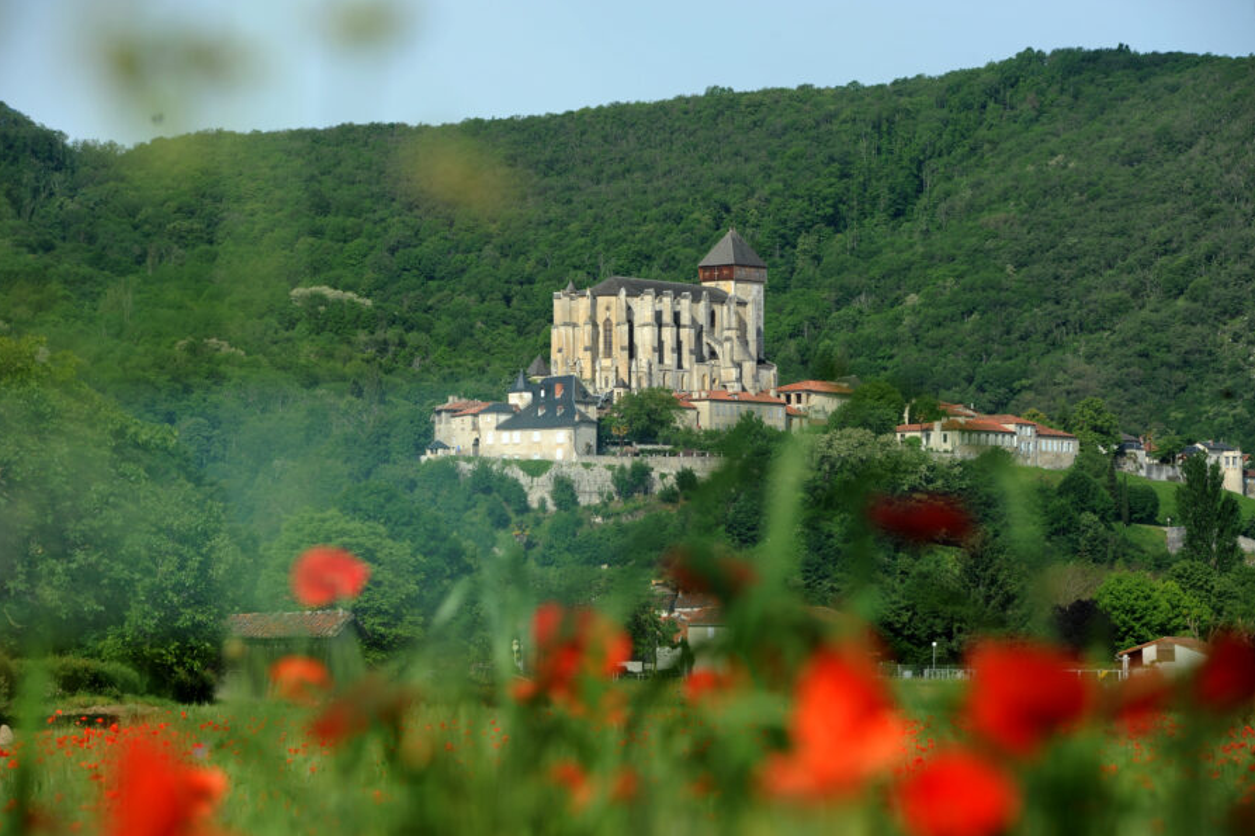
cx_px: 627
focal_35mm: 141
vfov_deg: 9.7
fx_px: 4914
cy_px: 417
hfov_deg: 14.6
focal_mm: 140
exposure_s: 1/500
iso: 200
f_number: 8
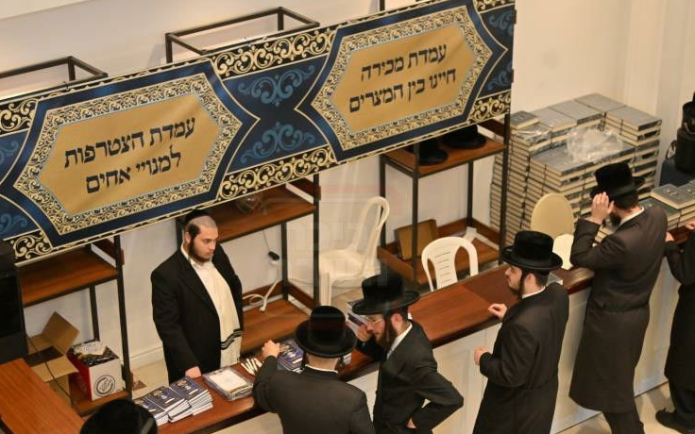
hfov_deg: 26.5
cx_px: 322
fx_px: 1477
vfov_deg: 16.7
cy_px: 290
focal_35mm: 78
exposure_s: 1/125
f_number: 4
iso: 1000
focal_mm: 55
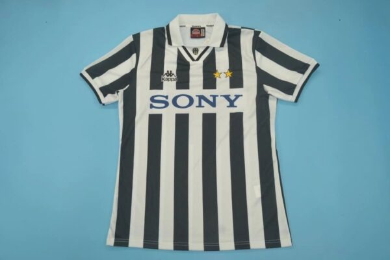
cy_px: 130
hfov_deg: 61.9
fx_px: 325
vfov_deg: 43.6
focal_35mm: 30
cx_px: 195
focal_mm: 20
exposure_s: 1/60
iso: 200
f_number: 7.1
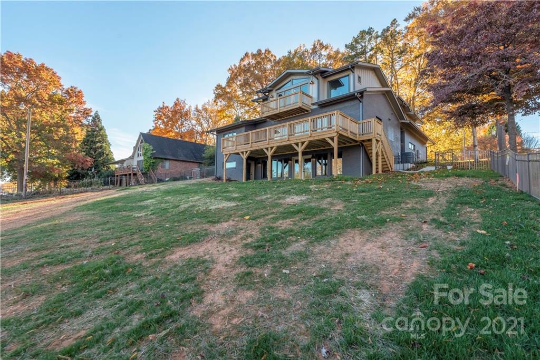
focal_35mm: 16
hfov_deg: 96.7
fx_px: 240
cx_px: 270
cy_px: 180
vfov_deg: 73.8
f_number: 7.1
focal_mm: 16
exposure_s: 1/4000
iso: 320
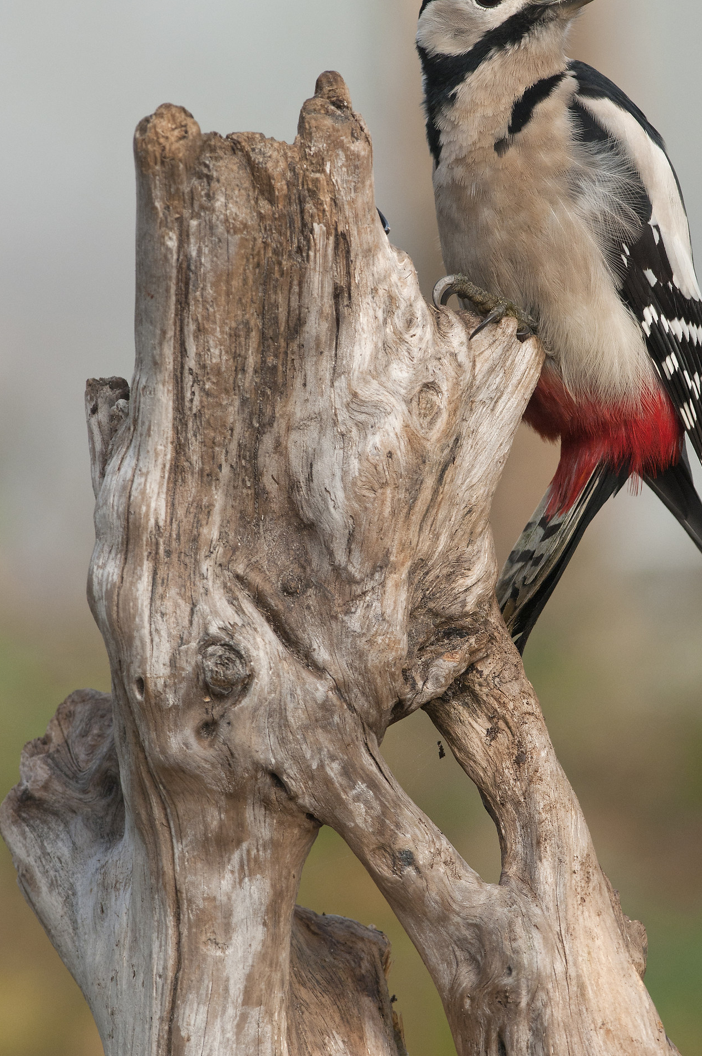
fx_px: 16682
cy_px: 559
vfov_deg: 3.6
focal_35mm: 569
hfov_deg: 2.4
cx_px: 397
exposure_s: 1/320
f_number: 8
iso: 400
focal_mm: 300
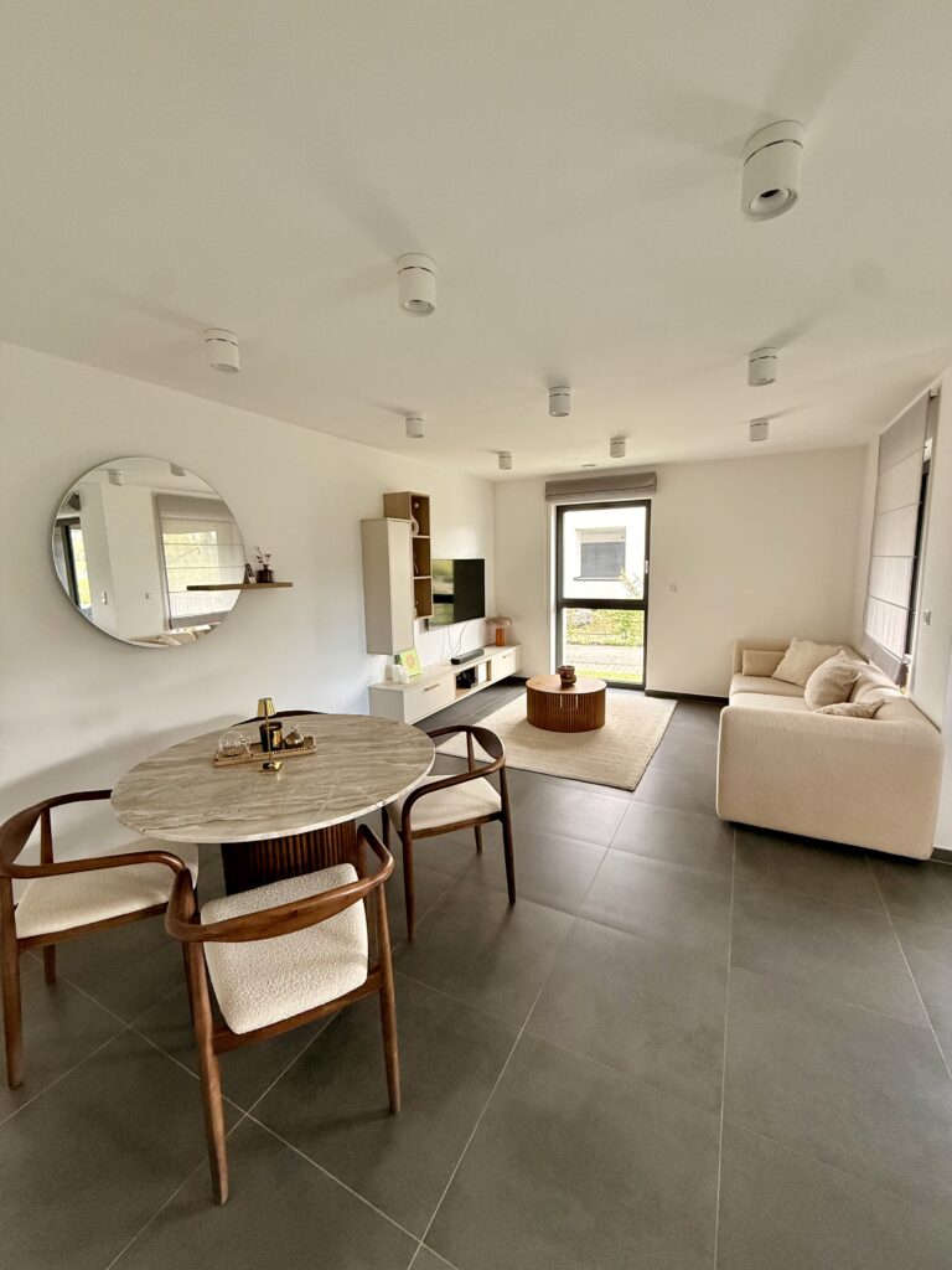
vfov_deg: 102.1
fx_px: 513
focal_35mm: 14
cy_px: 635
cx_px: 476
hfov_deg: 85.7
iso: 160
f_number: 2.2
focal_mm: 2.22
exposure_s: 1/99
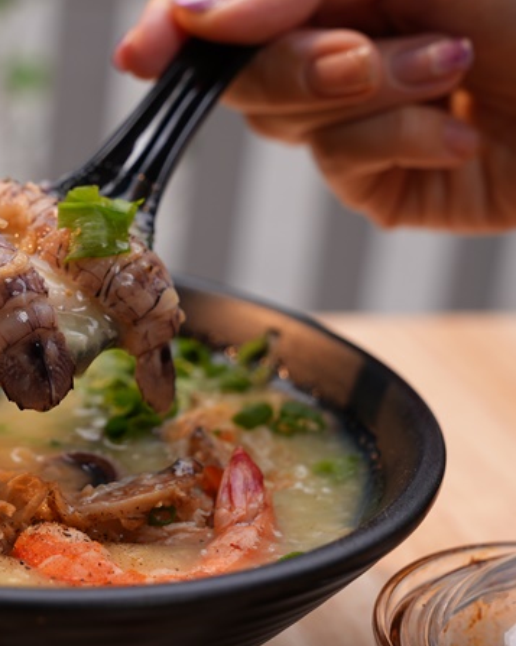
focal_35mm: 74
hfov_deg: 20.1
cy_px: 325
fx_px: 1414
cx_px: 12
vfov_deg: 25.7
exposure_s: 1/125
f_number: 3.5
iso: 200
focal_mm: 44
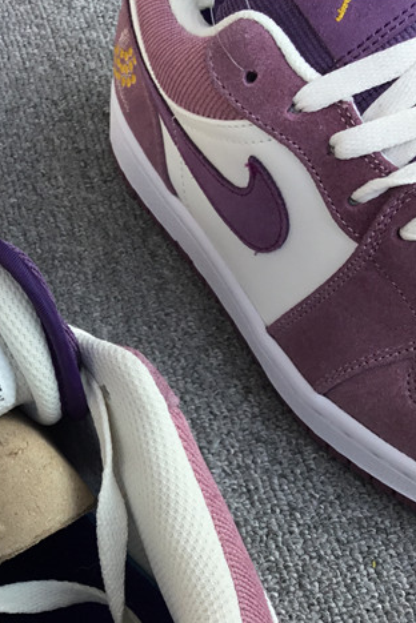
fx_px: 1075
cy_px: 444
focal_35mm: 62
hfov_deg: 21.2
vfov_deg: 32.0
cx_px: 7
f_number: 2.4
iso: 25
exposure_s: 1/161
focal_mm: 3.3
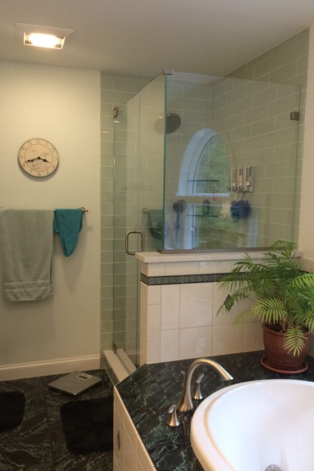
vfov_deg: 60.3
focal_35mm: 31
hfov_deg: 42.3
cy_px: 239
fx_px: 406
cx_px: 160
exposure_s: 1/30
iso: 50
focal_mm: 4.15
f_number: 2.2
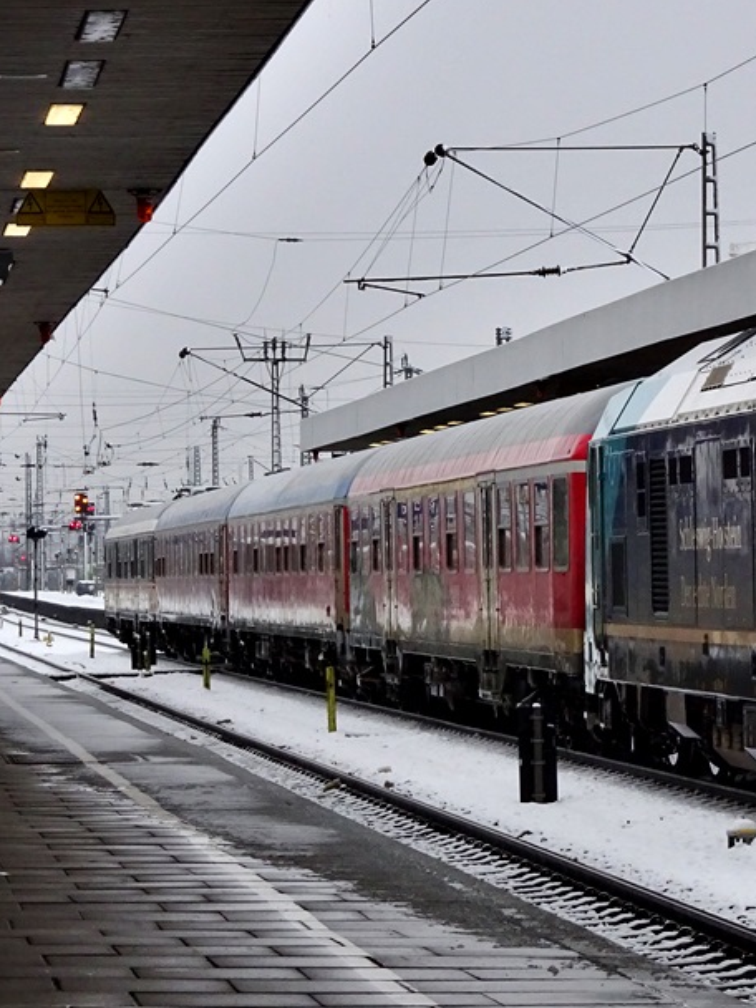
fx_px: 5300
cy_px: 524
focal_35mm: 182
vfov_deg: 10.9
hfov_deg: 8.1
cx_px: 741
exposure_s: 1/125
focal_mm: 18.53
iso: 320
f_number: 5.6
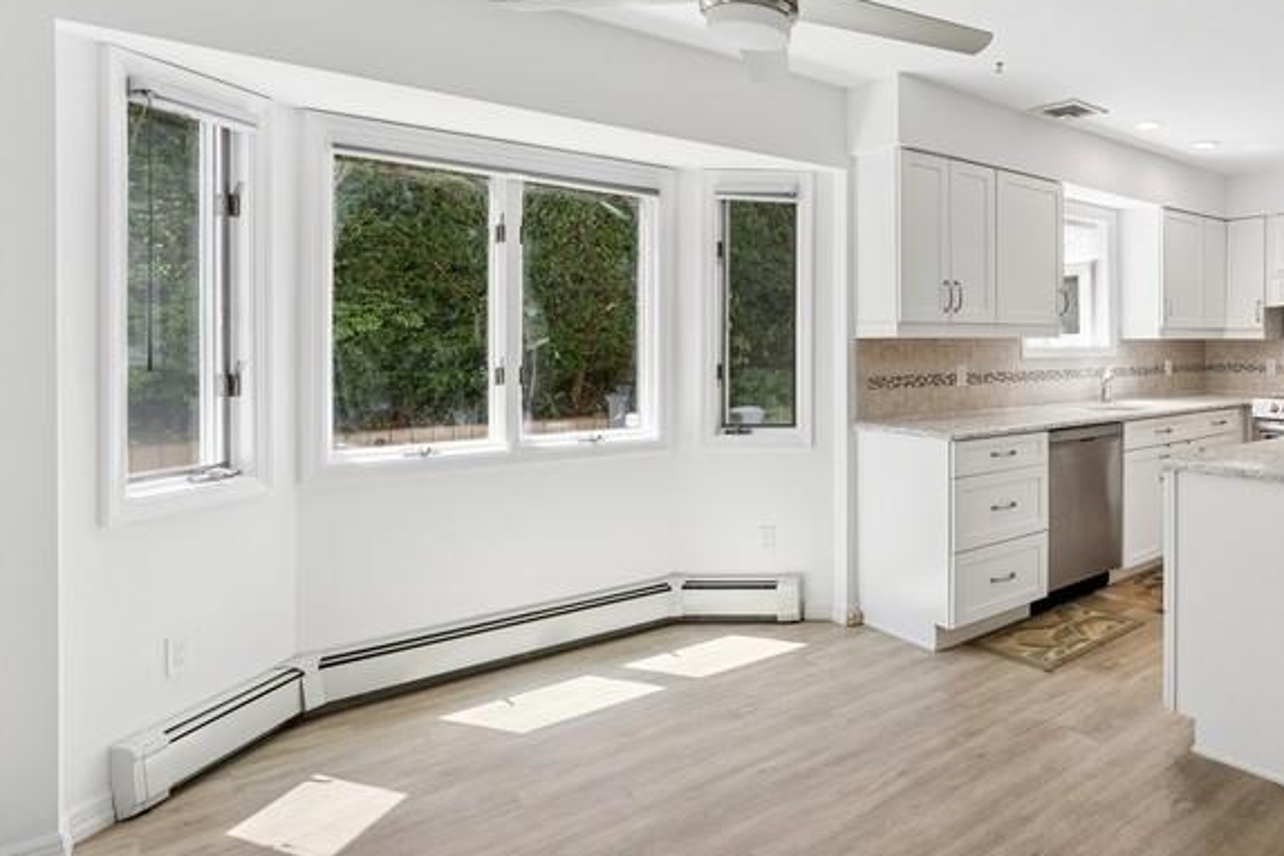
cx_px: 995
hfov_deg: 72.0
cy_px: 325
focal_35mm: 22
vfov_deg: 56.6
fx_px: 785
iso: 400
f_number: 8
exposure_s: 1/500
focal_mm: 14
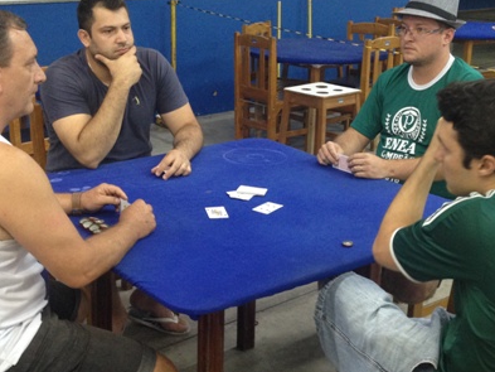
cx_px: 254
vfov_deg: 25.7
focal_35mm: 57
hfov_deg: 33.8
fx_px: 815
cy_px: 189
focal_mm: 4.28
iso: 160
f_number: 2.4
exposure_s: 1/20
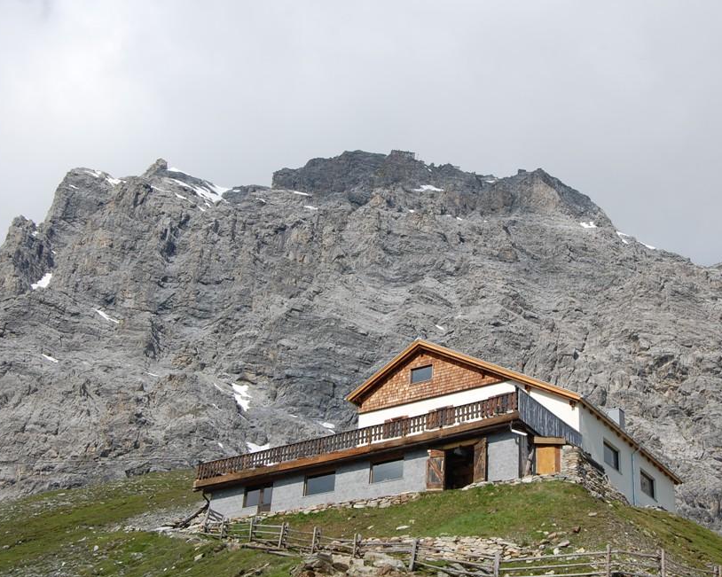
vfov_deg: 28.3
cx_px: 388
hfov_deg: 35.0
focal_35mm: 54
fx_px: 1145
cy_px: 288
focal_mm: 31
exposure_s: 1/400
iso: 200
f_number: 10
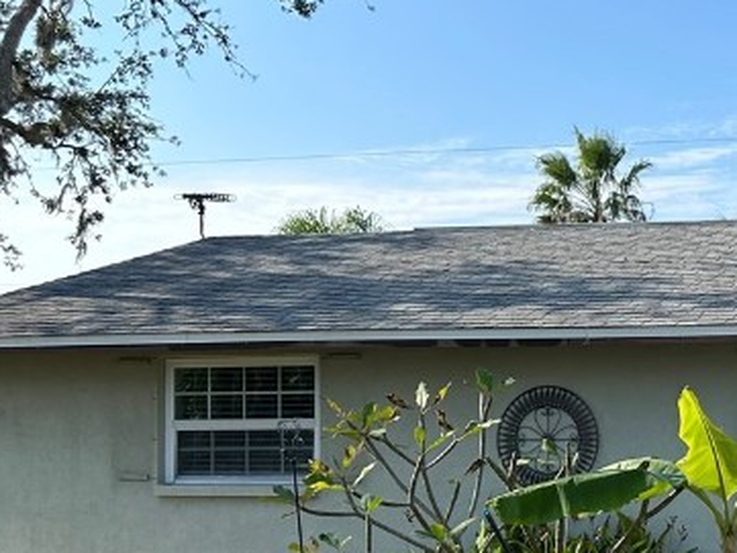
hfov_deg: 25.2
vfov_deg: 21.3
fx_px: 1448
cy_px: 465
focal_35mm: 68
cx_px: 921
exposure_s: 1/2525
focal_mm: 6.86
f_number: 1.78
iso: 80
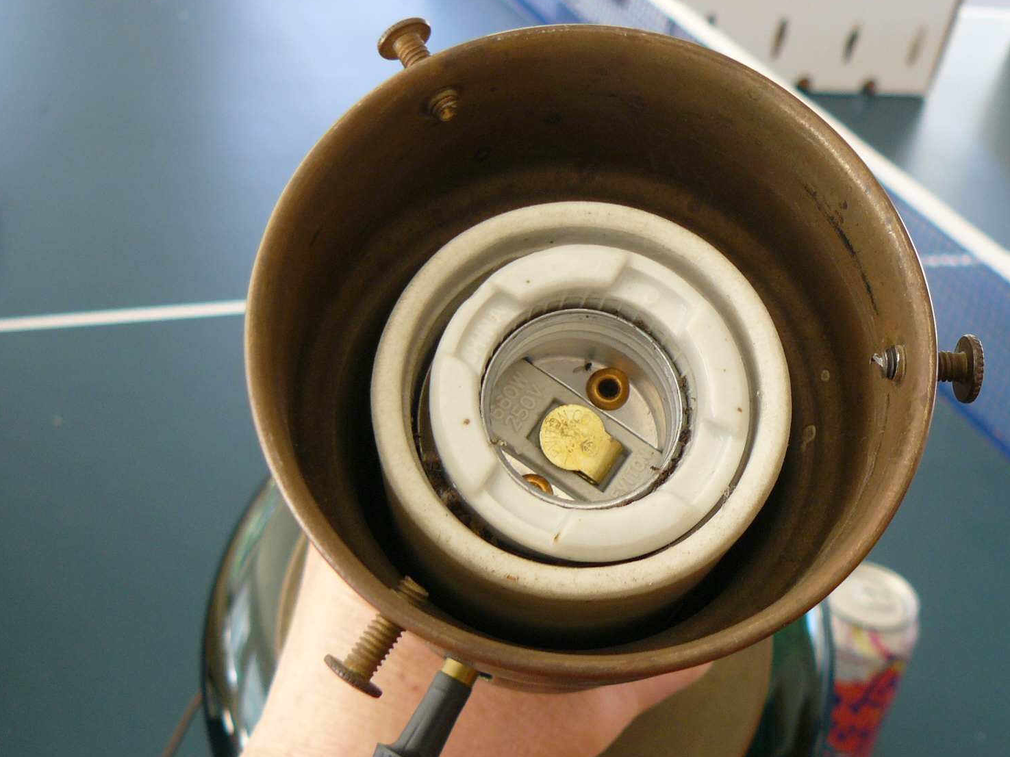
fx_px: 1459
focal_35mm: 50
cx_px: 633
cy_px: 375
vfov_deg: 29.1
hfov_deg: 37.9
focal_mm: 6
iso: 100
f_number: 2.8
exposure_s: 1/30
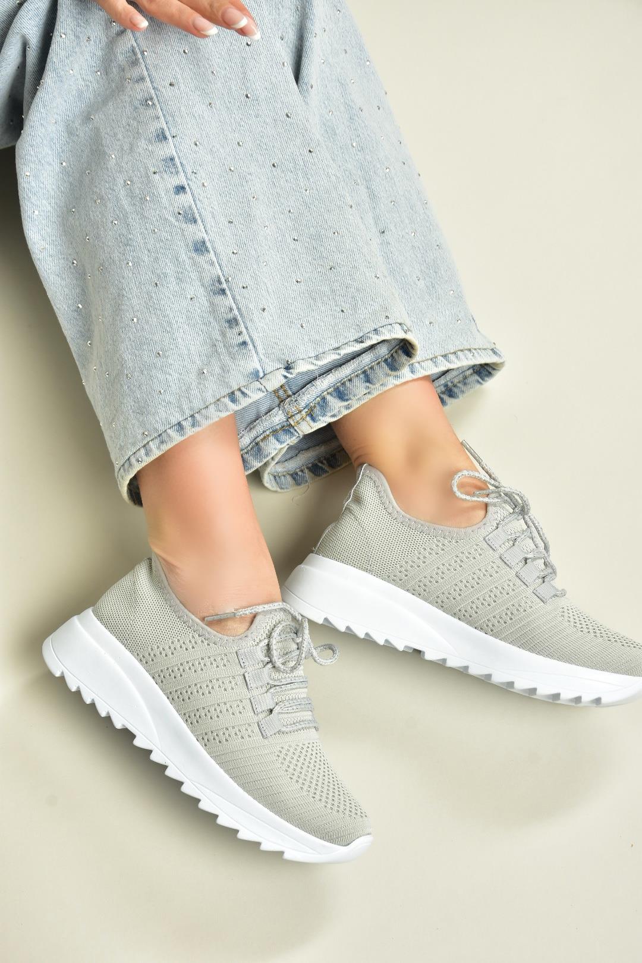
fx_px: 2488
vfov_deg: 21.9
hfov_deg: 14.7
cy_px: 482
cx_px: 321
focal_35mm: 93
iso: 100
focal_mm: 62
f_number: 9
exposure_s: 1/125
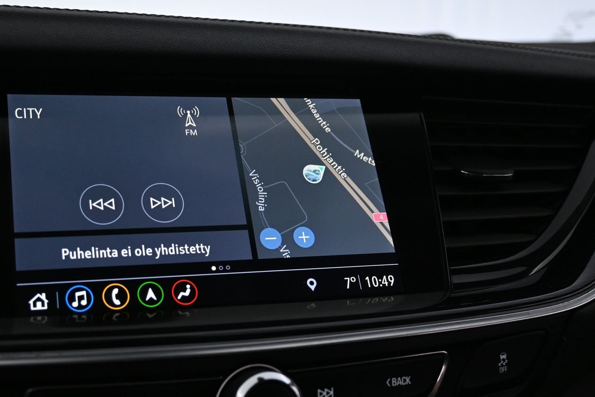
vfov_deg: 30.0
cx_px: 221
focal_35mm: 45
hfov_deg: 43.5
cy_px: 232
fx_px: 738
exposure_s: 1/40
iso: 1250
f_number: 4.2
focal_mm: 23
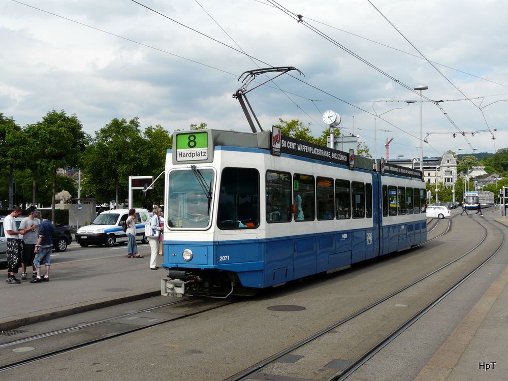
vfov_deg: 34.3
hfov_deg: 44.8
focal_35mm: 42
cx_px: 254
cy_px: 190
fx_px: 616
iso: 100
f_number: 5.6
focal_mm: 6.8
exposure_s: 1/400
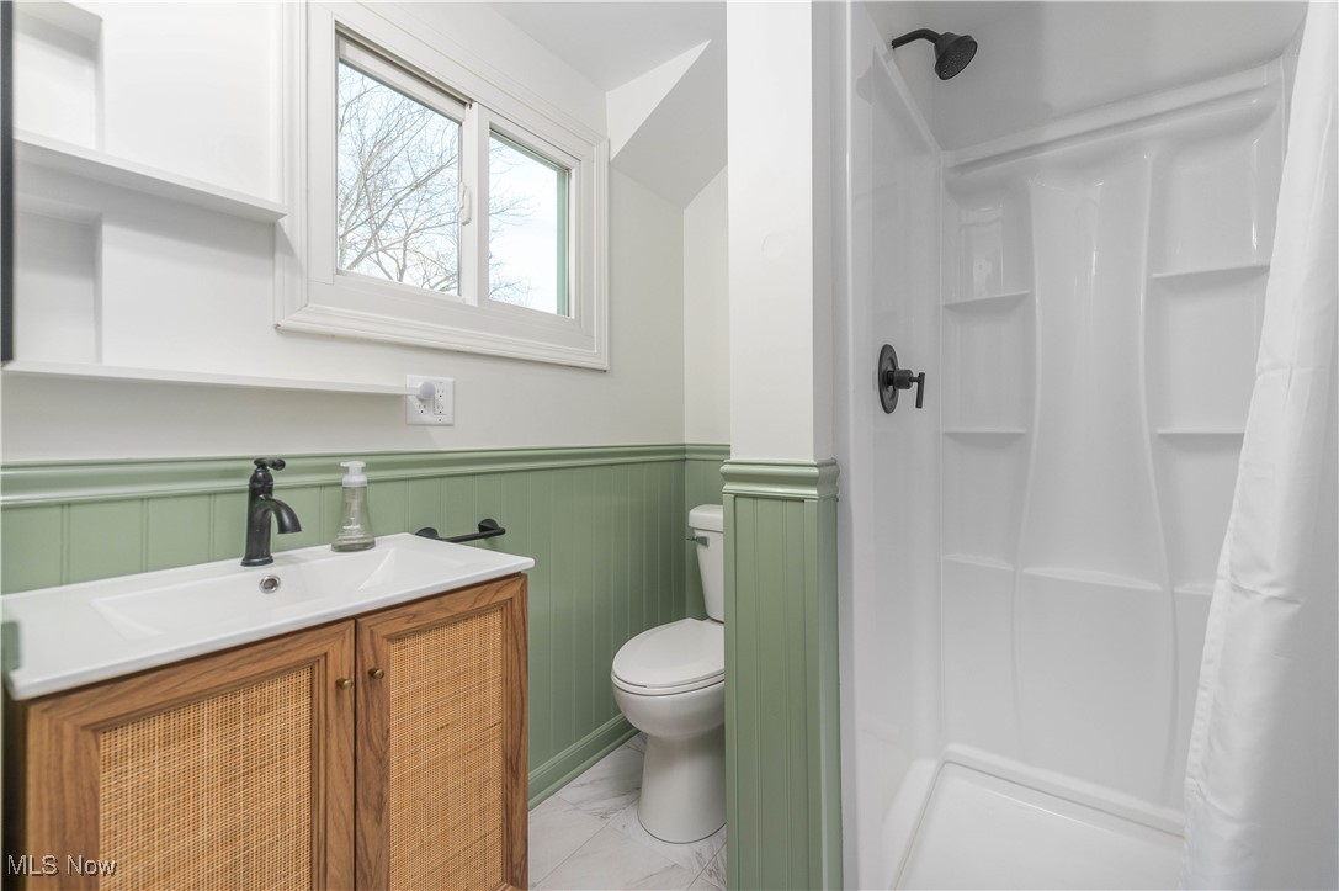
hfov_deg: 104.3
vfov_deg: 81.1
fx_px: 520
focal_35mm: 14
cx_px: 670
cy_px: 446
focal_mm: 14
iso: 320
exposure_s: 1/60
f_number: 8
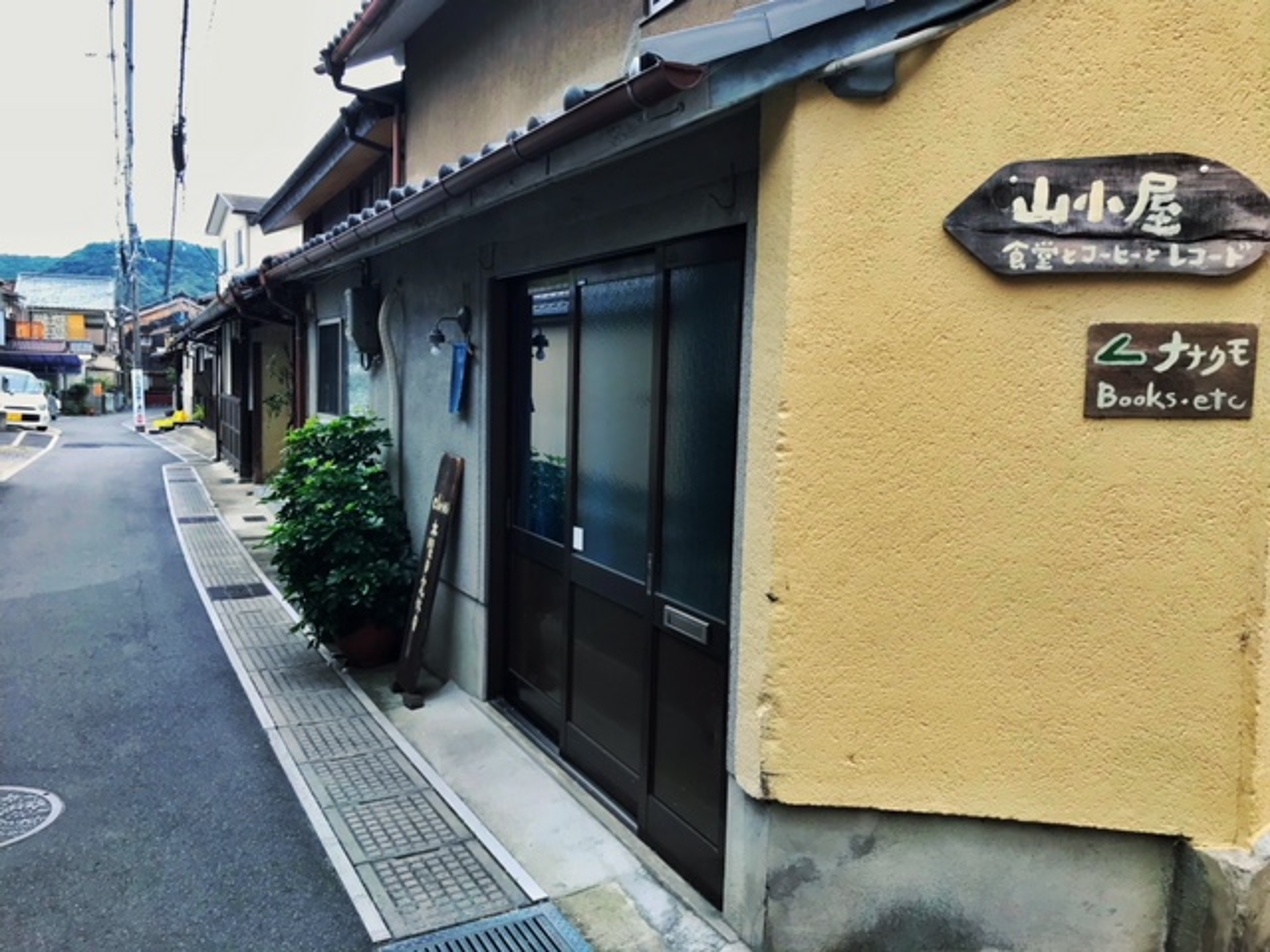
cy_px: 476
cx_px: 635
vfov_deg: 49.7
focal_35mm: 28
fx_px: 1027
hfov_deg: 63.4
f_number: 1.8
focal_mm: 3.99
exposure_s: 1/60
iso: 32
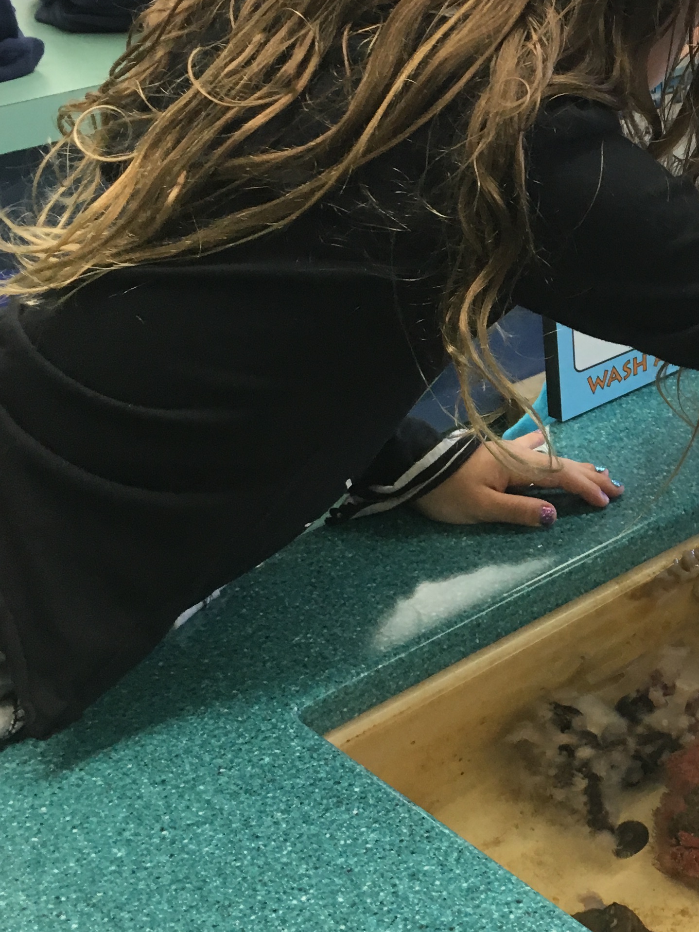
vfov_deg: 31.5
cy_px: 343
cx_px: 688
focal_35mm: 61
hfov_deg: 23.1
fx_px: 1642
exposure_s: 1/30
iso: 80
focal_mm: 4.15
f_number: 2.2
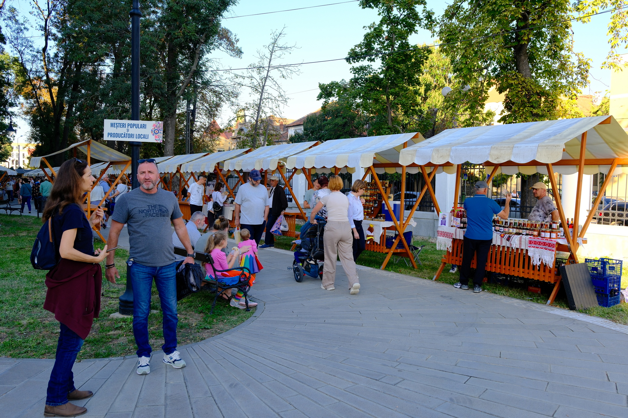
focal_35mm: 29
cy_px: 209
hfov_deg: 63.7
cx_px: 314
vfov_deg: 45.0
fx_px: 506
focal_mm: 19
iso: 320
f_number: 4.5
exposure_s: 1/240
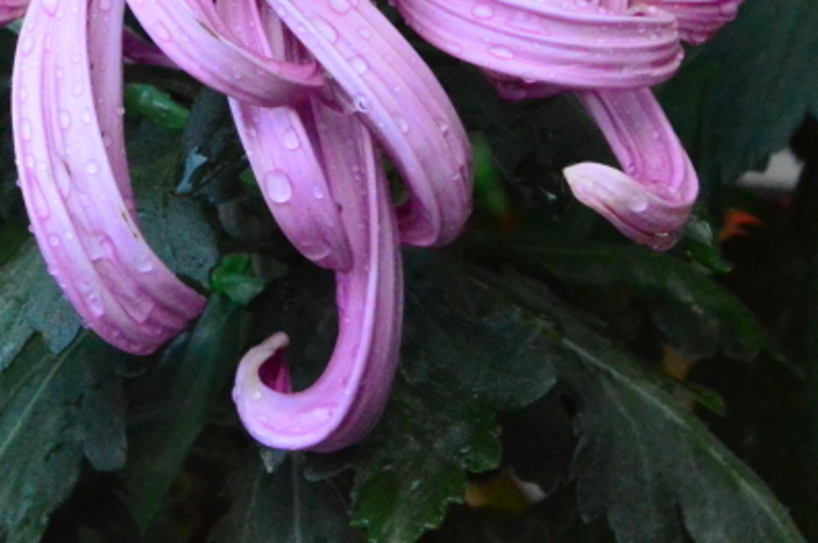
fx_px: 5106
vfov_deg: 6.0
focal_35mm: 225
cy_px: -148
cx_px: 295
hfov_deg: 9.2
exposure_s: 1/125
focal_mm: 58
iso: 6400
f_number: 16
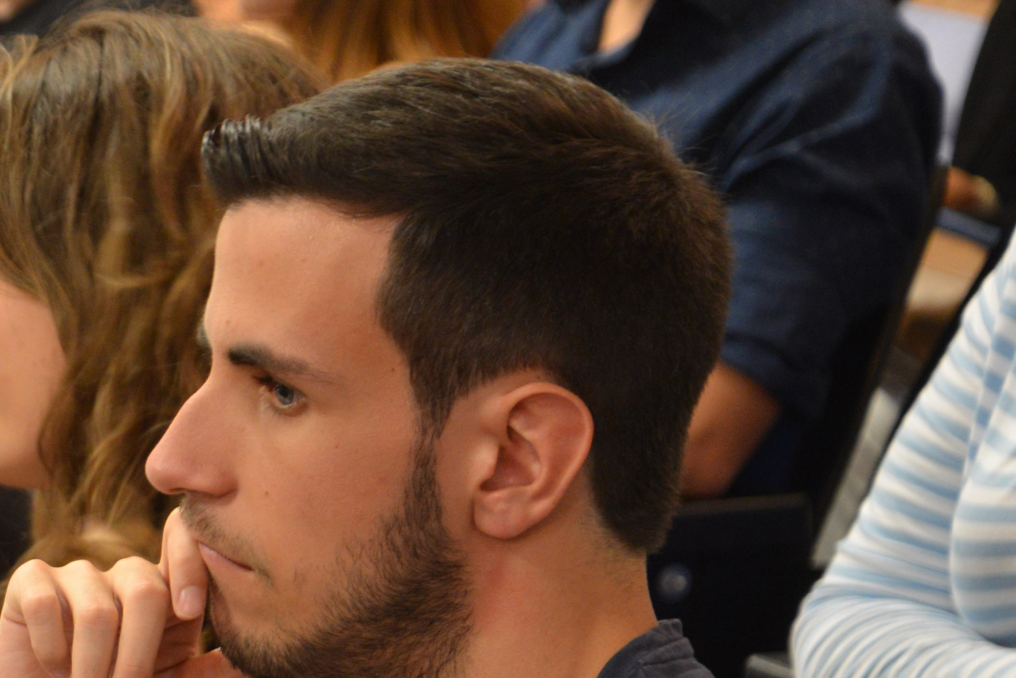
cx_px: -340
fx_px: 5110
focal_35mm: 181
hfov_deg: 11.1
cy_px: 721
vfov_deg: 7.6
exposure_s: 1/20
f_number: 4.5
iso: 1600
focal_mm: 65
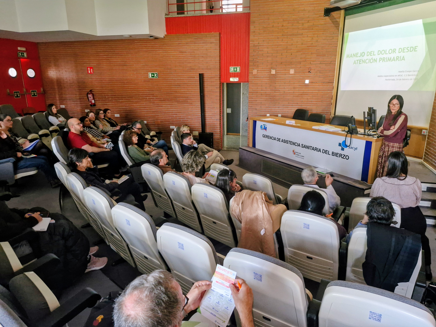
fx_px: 290
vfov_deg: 58.9
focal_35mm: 23
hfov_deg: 73.9
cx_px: 218
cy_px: 164
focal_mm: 5.54
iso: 64
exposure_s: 1/100
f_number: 1.8
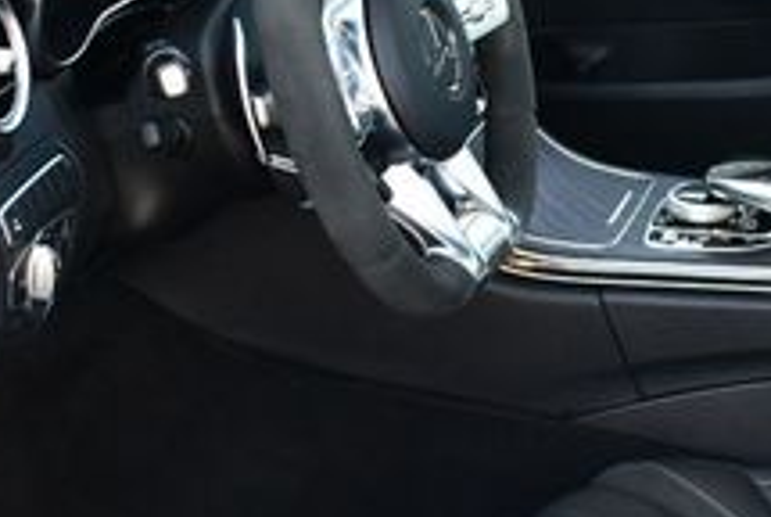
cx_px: 520
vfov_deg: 12.8
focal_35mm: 107
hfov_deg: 19.0
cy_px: 327
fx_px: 2295
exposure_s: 1/250
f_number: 3.5
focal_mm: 18
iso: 640
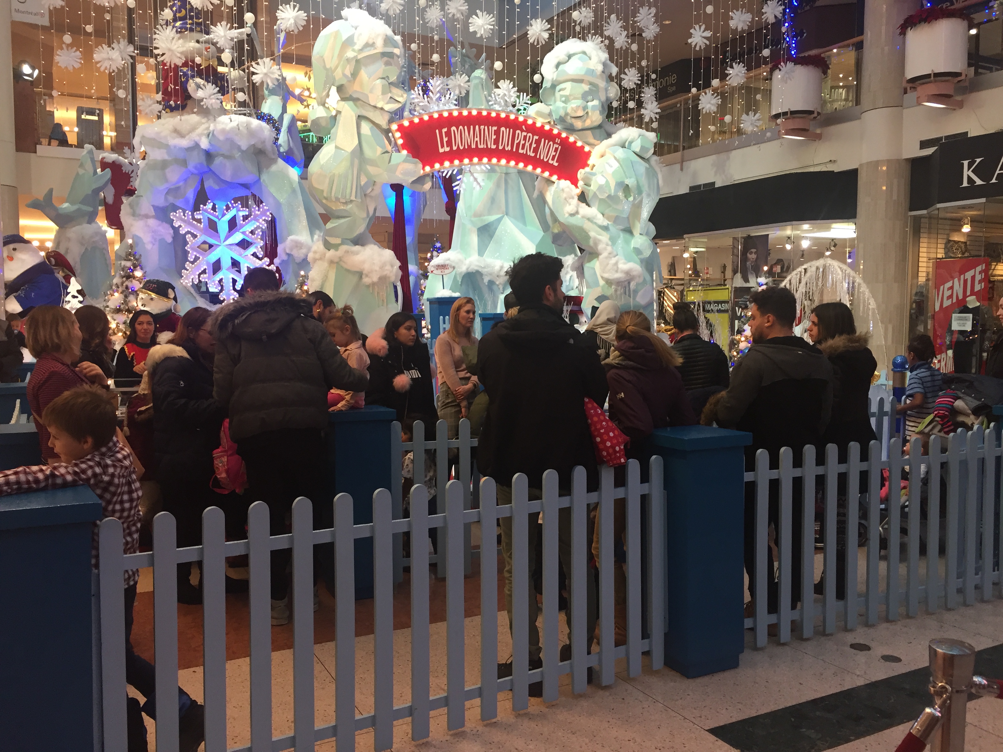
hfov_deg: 61.7
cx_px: 502
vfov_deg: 48.2
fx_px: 840
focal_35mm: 29
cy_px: 376
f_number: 2.2
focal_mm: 4.15
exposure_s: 1/30
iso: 80
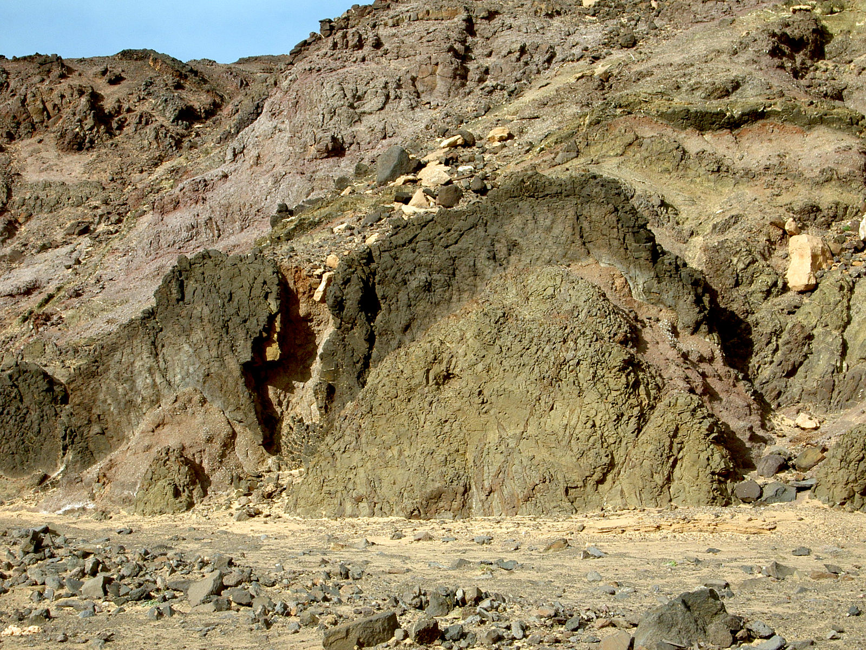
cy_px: 325
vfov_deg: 19.6
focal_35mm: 75
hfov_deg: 26.0
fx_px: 1876
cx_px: 433
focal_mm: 12.4
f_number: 7.1
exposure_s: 1/160
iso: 50
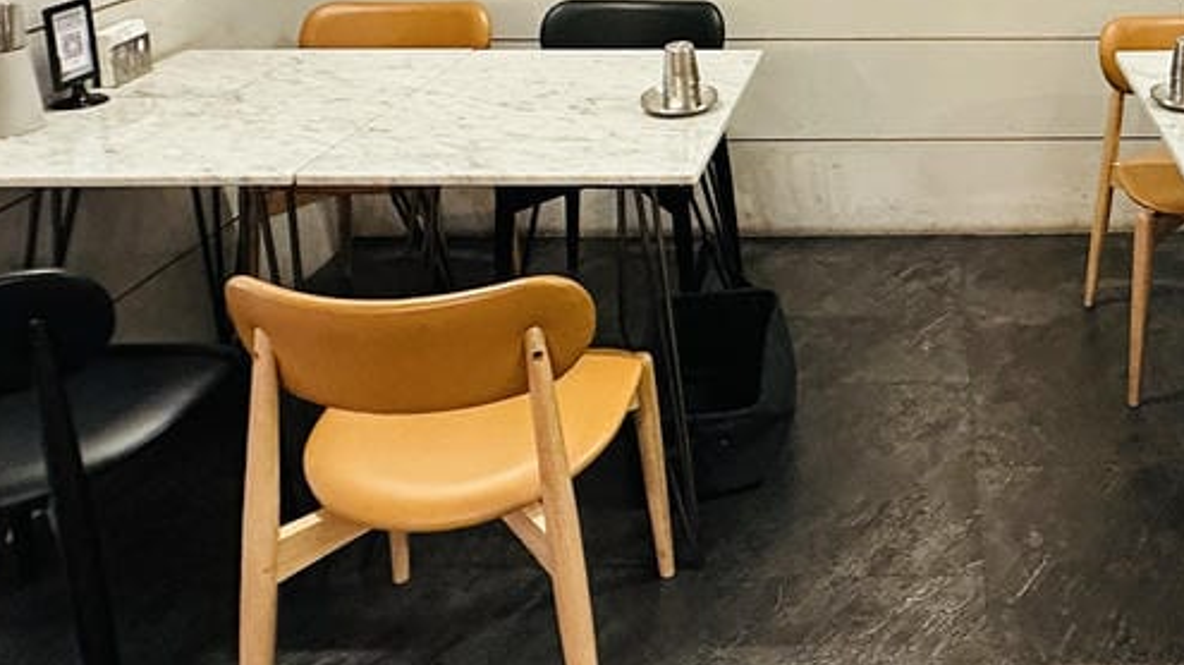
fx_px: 1161
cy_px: -50
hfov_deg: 50.7
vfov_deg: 29.2
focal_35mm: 37
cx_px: 947
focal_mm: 2.22
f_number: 2.2
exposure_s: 1/60
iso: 800
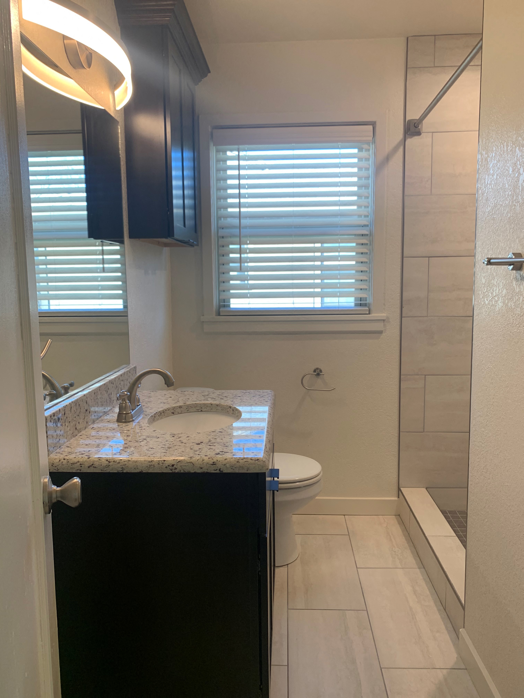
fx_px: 525
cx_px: 262
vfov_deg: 67.3
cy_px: 349
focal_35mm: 26
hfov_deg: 53.1
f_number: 1.8
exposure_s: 1/120
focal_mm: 4.25
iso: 64
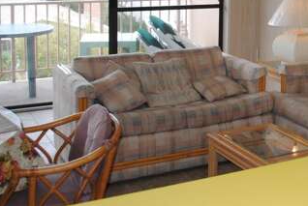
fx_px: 557
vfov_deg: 20.4
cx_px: 286
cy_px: 7
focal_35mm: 65
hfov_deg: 29.4
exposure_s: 1/125
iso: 200
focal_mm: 18
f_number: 3.5
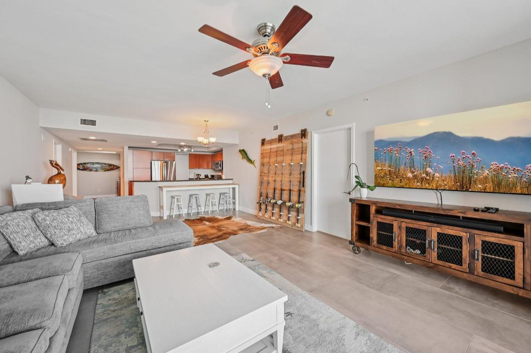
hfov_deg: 104.3
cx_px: 266
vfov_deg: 81.1
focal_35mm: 14
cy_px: 176
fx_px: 206
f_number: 8
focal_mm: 14
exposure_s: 1/25
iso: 800
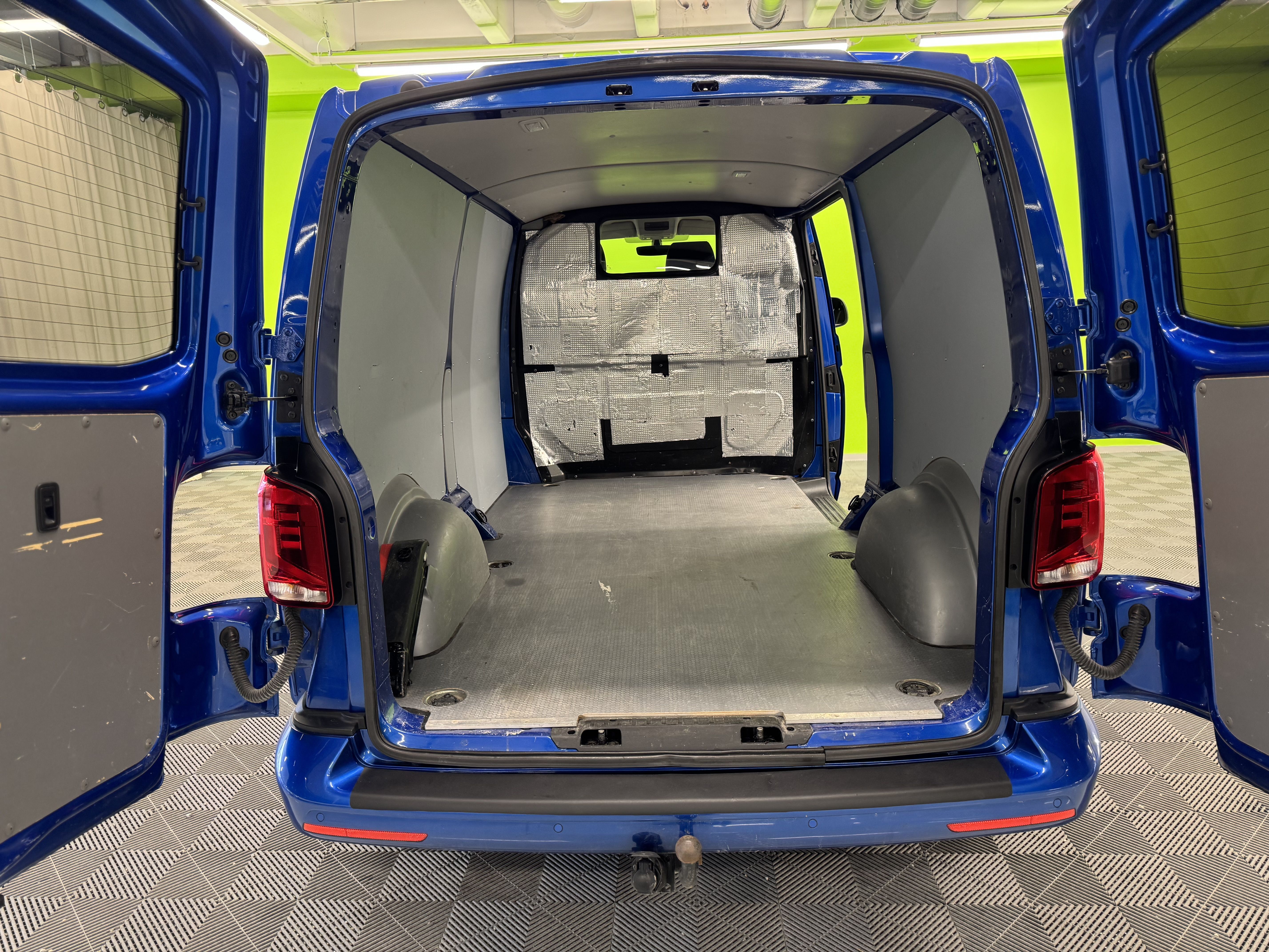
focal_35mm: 24
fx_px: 880
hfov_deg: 71.6
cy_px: 476
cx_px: 634
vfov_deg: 56.8
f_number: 1.78
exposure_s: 1/50
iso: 200
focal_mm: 6.76
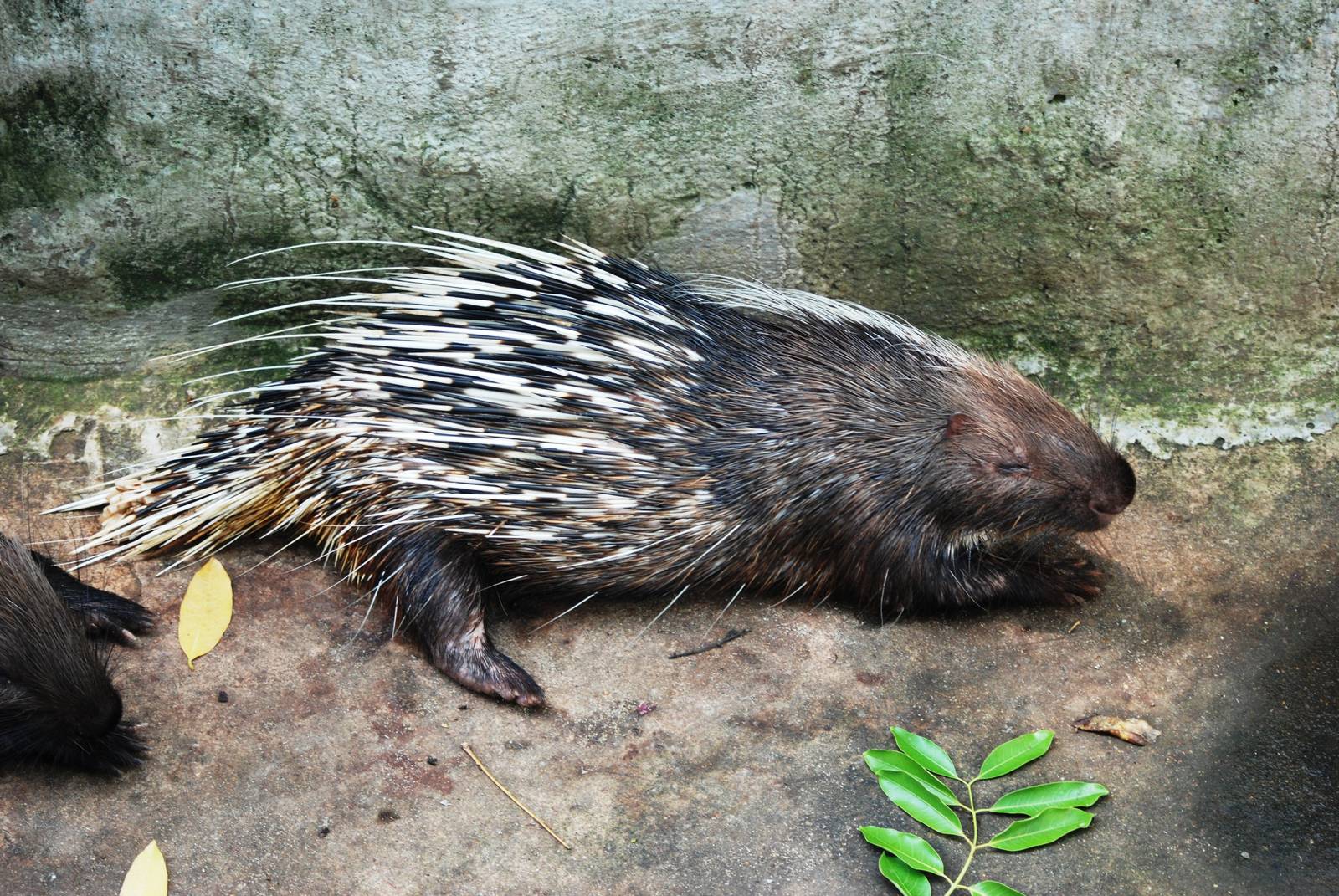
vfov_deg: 10.7
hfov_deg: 15.9
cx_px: 670
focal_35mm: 129
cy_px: 448
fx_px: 4804
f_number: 4
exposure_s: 1/100
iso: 400
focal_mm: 86
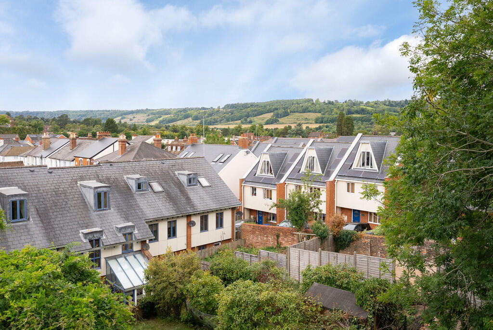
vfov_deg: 44.3
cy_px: 165
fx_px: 404
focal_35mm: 30
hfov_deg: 62.8
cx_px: 246
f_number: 7.1
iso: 1250
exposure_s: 1/1250
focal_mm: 29.5
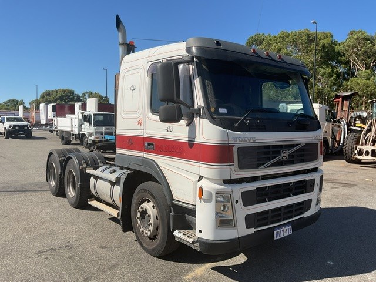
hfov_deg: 61.7
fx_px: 315
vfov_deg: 48.2
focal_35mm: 29
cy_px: 141
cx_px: 188
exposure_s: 1/2320
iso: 16
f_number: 1.8
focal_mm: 3
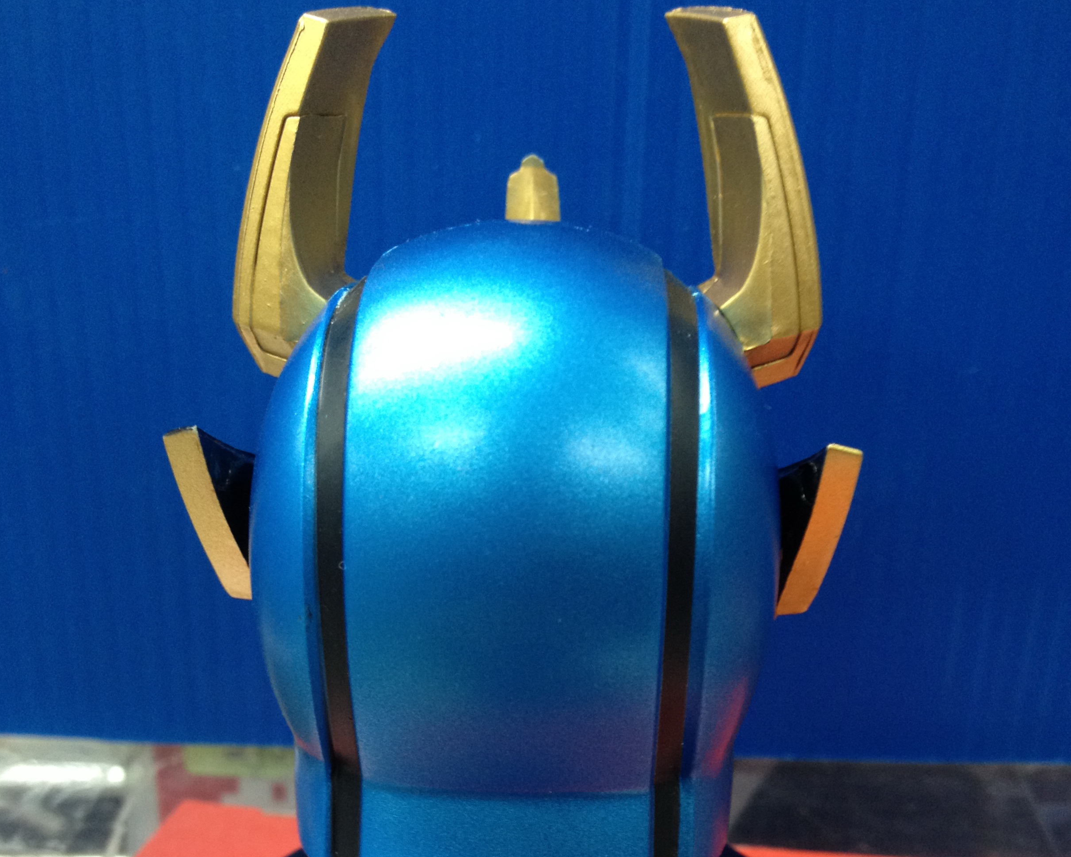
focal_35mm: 46
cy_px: 651
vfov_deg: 32.1
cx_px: 534
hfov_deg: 40.3
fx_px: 1458
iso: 125
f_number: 2.4
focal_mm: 4.28
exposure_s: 1/20
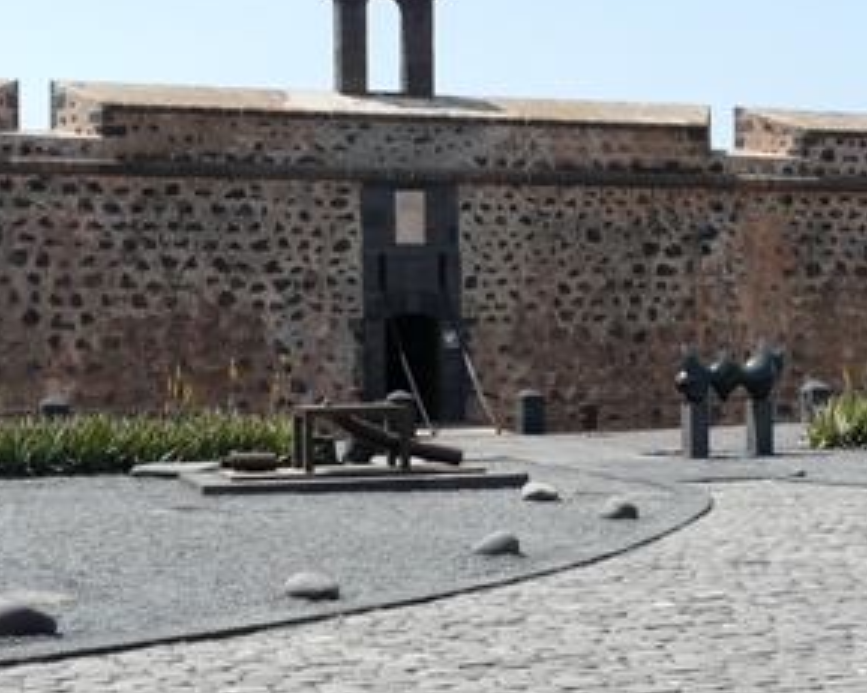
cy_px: 346
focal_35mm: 63
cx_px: 496
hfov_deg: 30.0
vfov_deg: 24.2
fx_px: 1616
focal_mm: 4.6
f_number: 5.6
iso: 100
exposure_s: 1/250
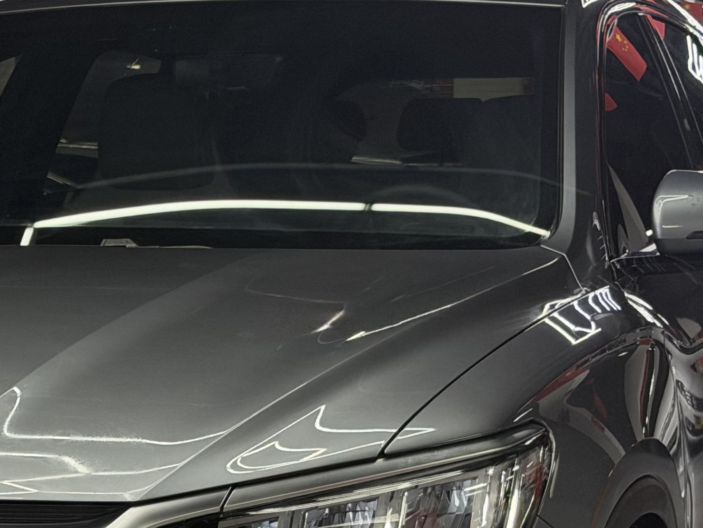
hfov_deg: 14.9
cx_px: 87
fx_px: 2661
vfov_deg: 11.3
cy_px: 409
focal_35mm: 131
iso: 125
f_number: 1.78
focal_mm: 6.76
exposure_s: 1/100
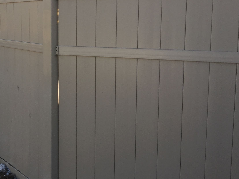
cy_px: 71
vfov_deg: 25.6
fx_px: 393
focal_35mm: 57
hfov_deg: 32.1
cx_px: 21
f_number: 2.2
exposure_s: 1/608
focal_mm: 4.15
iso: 32
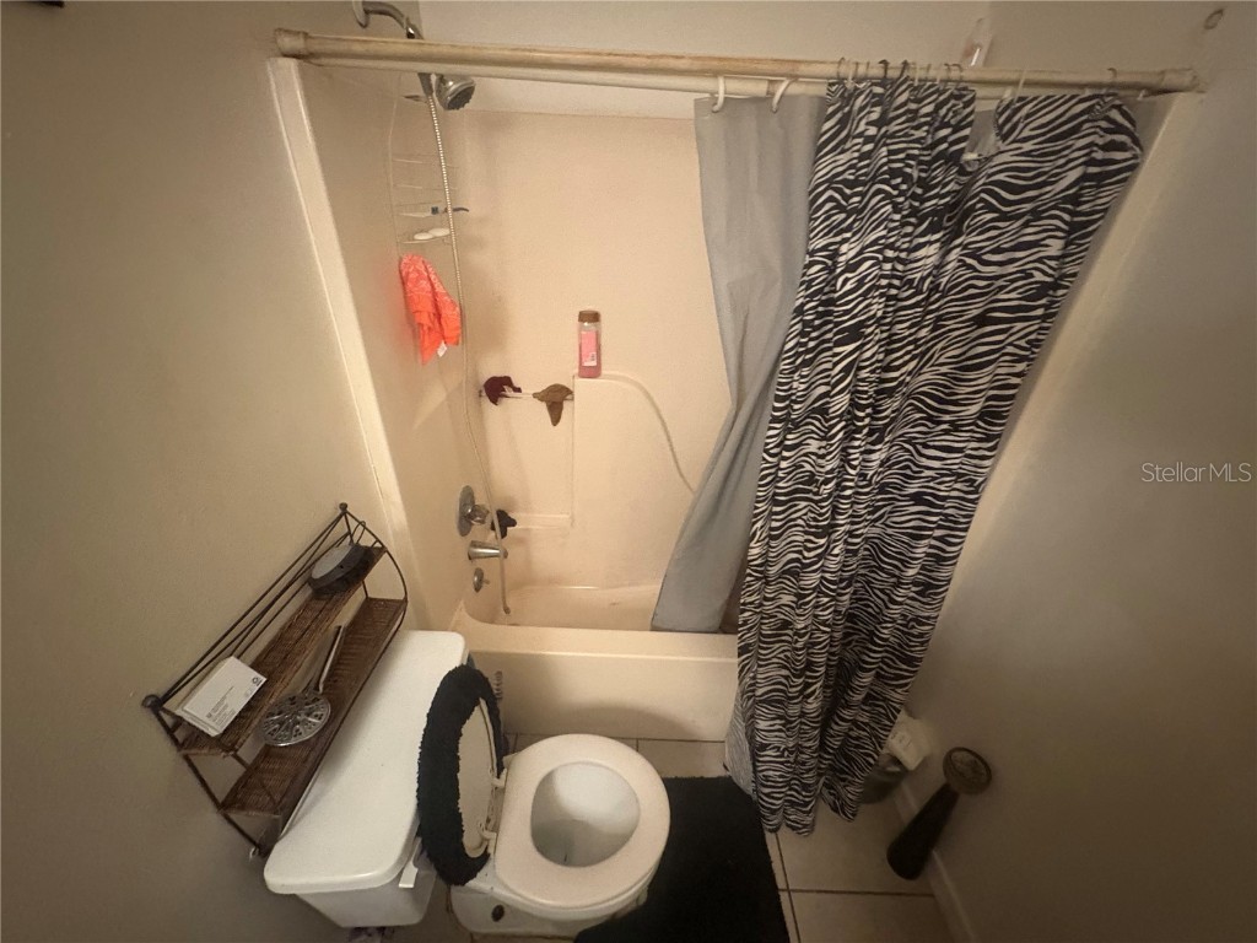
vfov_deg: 85.7
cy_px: 472
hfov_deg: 102.1
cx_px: 628
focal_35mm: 14
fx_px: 508
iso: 1000
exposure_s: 1/30
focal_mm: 2.22
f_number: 2.2
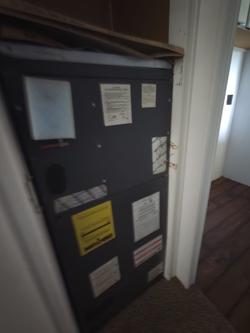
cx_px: 134
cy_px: 160
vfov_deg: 102.0
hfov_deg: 85.5
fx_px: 135
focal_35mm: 14
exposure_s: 1/8
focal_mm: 2.2
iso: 1250
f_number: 2.2
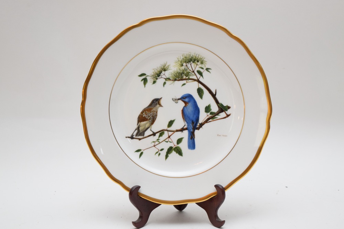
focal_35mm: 82
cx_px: 172
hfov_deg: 24.6
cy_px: 114
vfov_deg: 16.6
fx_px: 788
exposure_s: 1/60
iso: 800
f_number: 5.6
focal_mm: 55
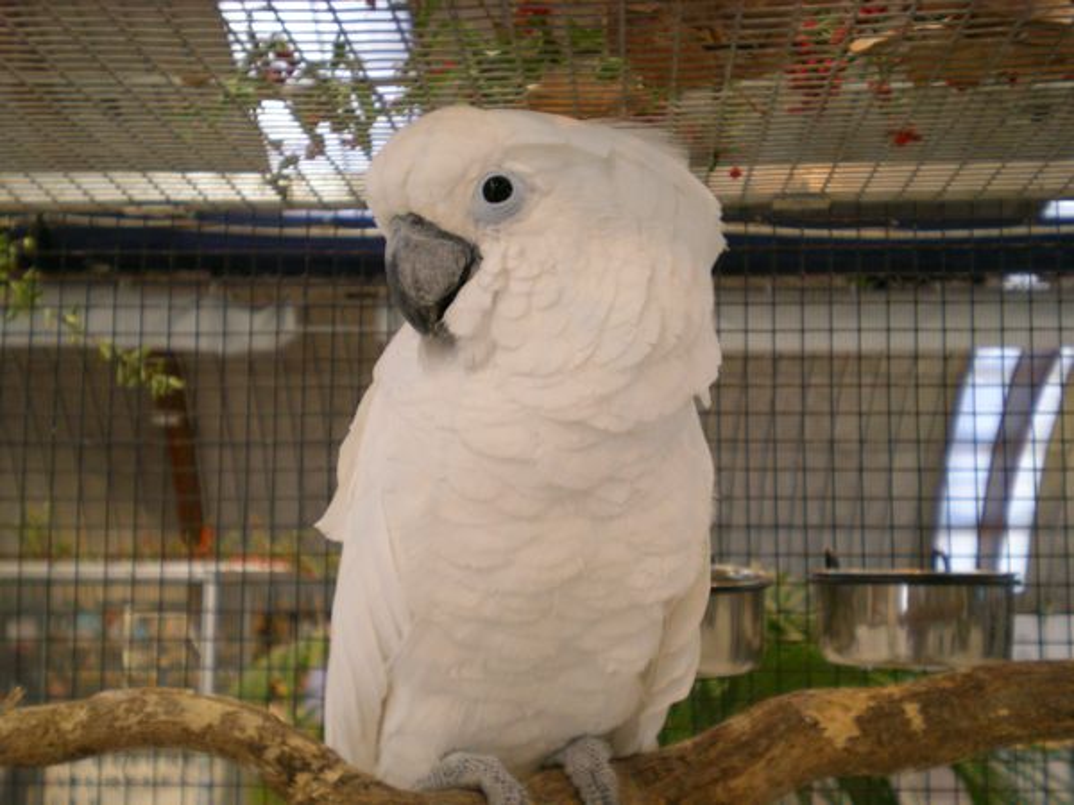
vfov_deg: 32.9
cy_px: 402
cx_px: 537
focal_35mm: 44
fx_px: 1365
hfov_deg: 42.9
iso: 172
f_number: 3.5
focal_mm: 7.4
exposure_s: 1/56.6
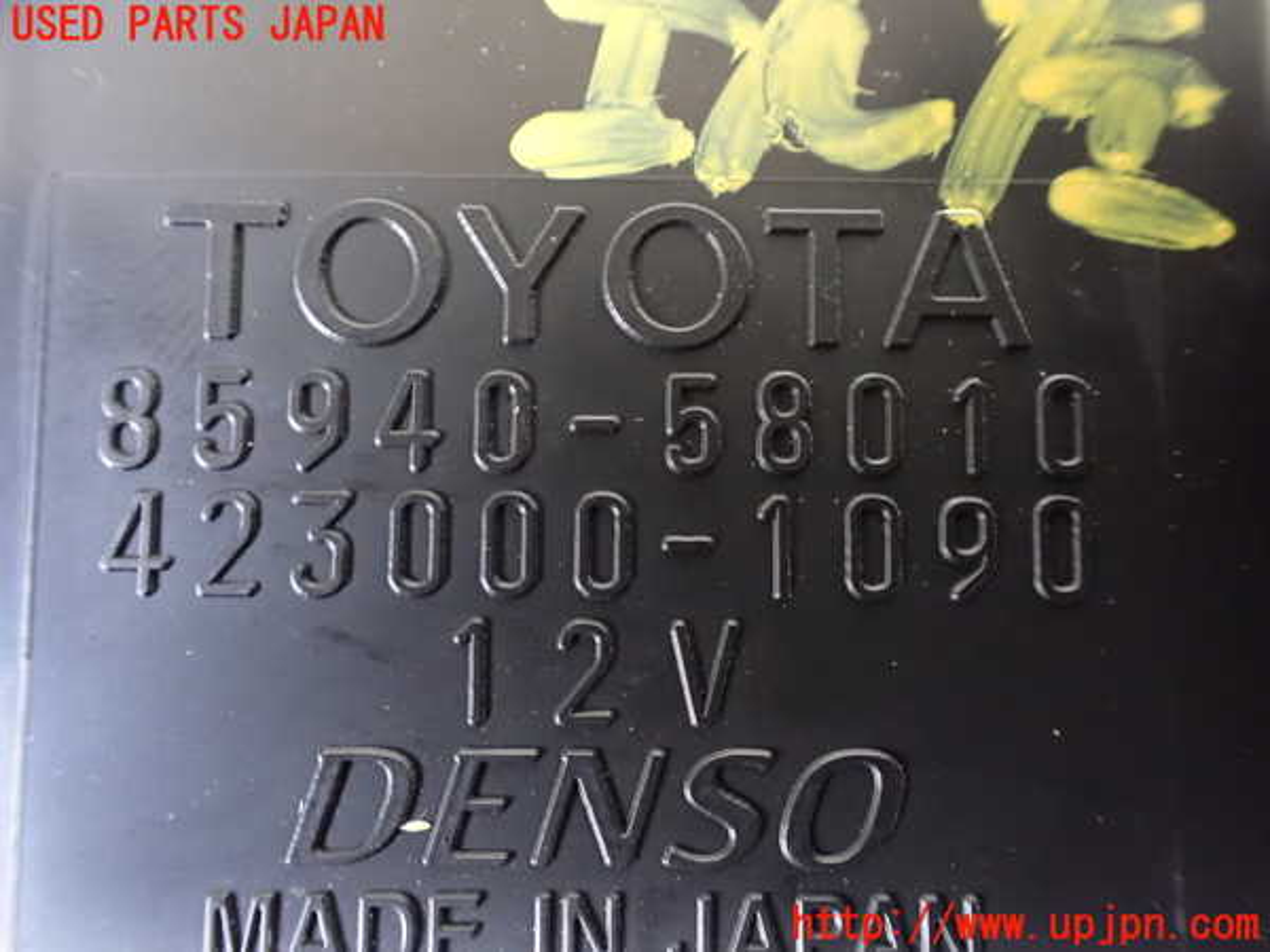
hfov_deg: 60.0
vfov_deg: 46.8
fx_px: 1101
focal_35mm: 30
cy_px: 476
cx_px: 635
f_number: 2.3
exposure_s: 1/30
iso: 1600
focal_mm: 5.4
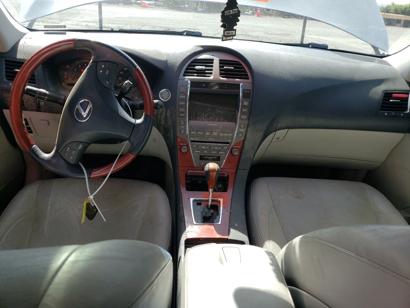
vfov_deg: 53.1
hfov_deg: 67.3
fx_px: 308
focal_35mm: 26
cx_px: 205
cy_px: 154
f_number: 1.5
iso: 50
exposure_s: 1/370
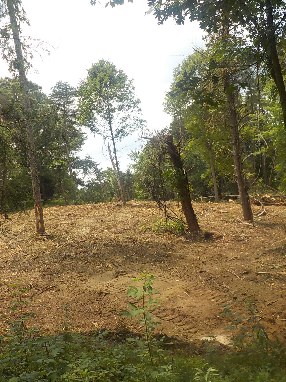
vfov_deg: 45.8
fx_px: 452
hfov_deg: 34.9
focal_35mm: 41
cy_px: 195
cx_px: 98
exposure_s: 1/640
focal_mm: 4.1
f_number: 3.3
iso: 125
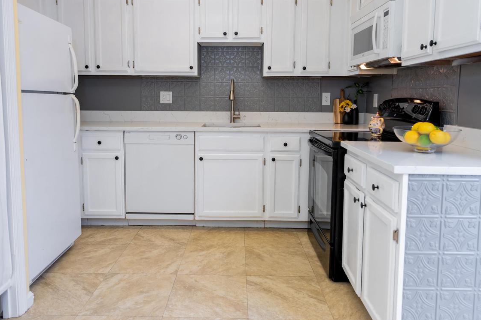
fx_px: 361
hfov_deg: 67.4
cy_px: 127
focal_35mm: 27
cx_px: 233
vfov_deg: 47.6
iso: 800
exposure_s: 1/250
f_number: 2.8
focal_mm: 21
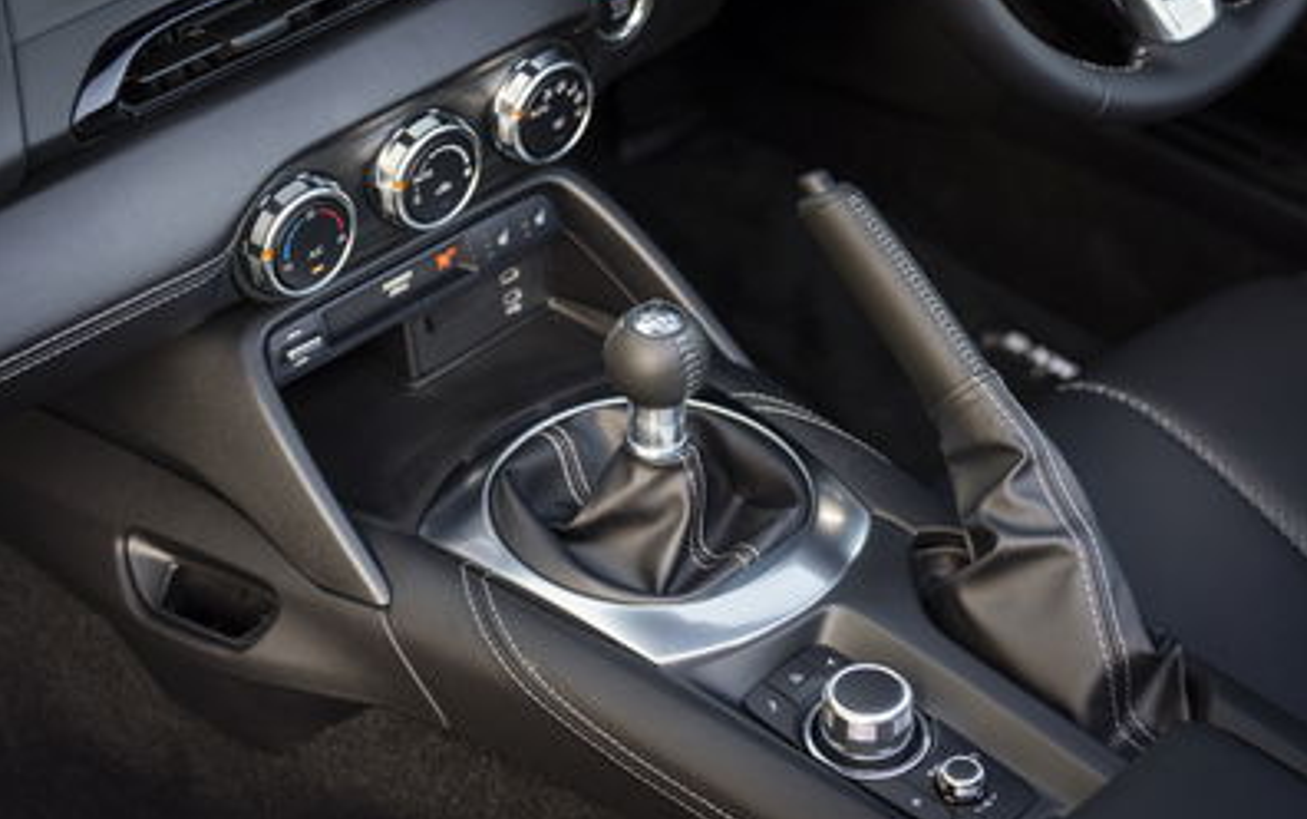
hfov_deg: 28.6
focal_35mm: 72
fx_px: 2566
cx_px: 654
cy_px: 393
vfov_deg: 18.1
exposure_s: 1/8
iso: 64
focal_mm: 70
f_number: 5
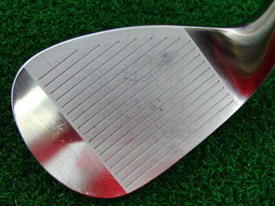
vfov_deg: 37.7
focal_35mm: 38
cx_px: 136
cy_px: 101
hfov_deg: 49.0
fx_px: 302
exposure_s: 1/60
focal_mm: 6.42
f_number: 3.6
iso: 400
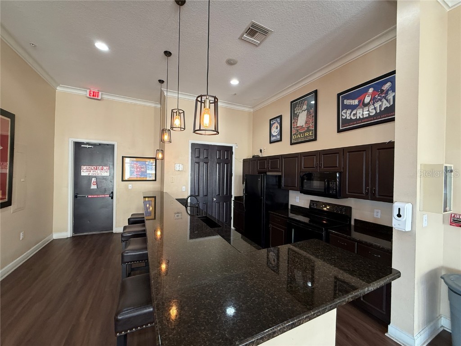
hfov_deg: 102.1
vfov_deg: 85.7
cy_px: 173
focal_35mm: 14
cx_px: 230
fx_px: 186
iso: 200
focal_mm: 2.22
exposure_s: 1/60
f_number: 2.2
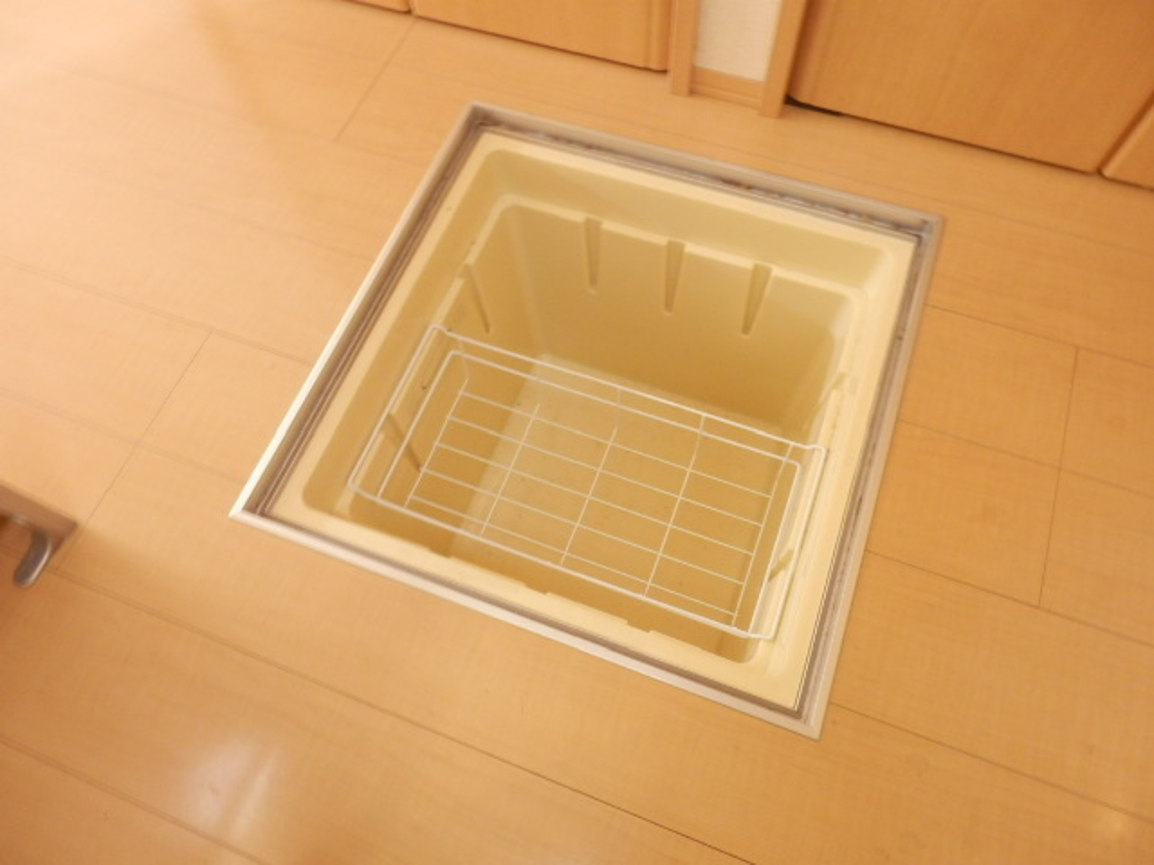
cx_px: 577
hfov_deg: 71.6
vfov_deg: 56.8
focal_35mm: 24
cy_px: 432
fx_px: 800
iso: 400
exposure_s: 1/13
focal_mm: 4.2
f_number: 3
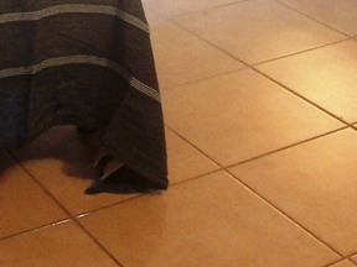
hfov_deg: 14.6
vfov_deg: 10.7
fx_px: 1392
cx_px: 99
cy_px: -109
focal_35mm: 135
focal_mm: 6.3
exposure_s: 1/2.5
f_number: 2.8
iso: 140
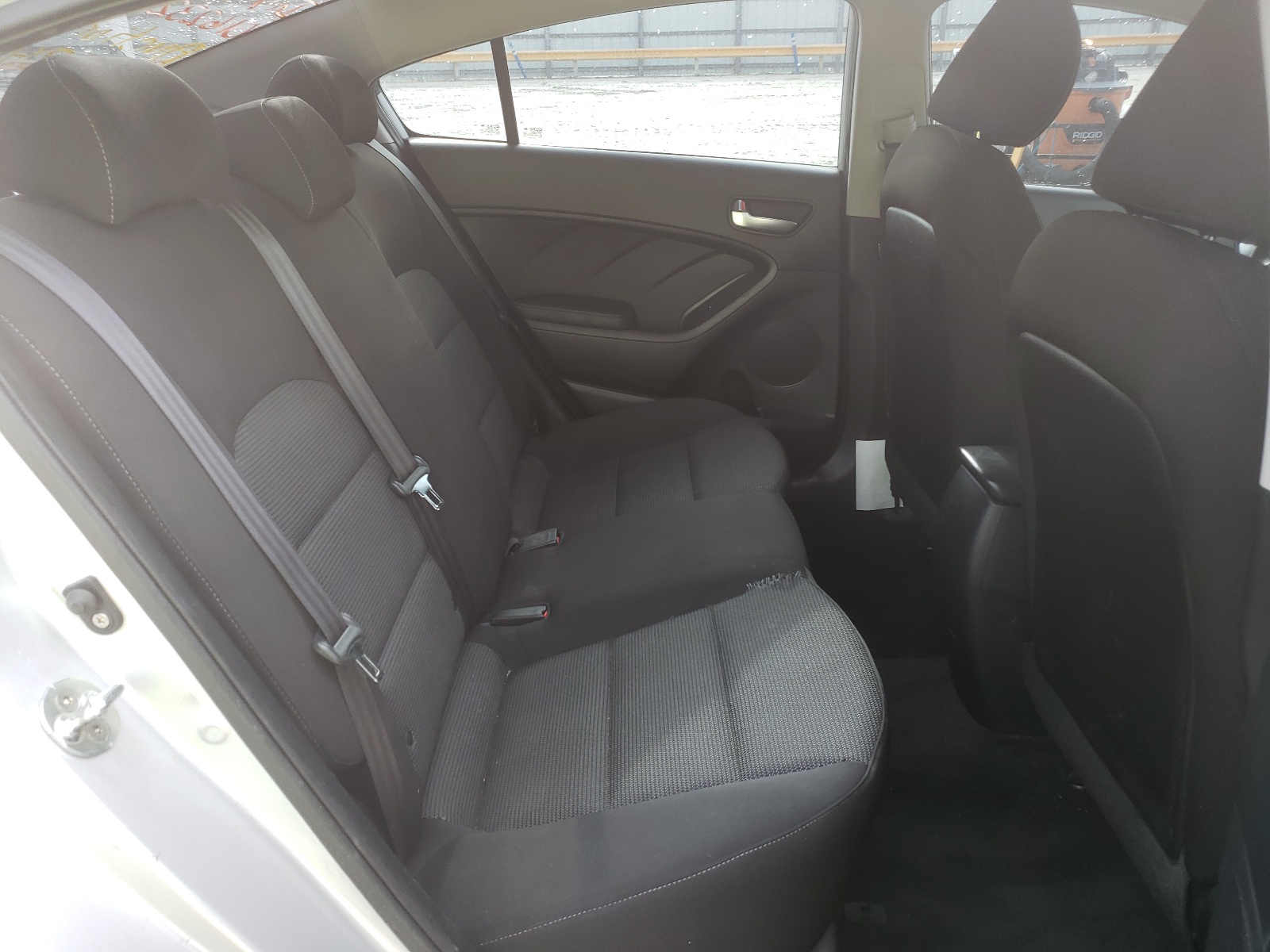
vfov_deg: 53.1
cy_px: 476
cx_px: 635
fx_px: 954
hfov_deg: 67.3
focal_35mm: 26
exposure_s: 1/100
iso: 58
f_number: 1.5
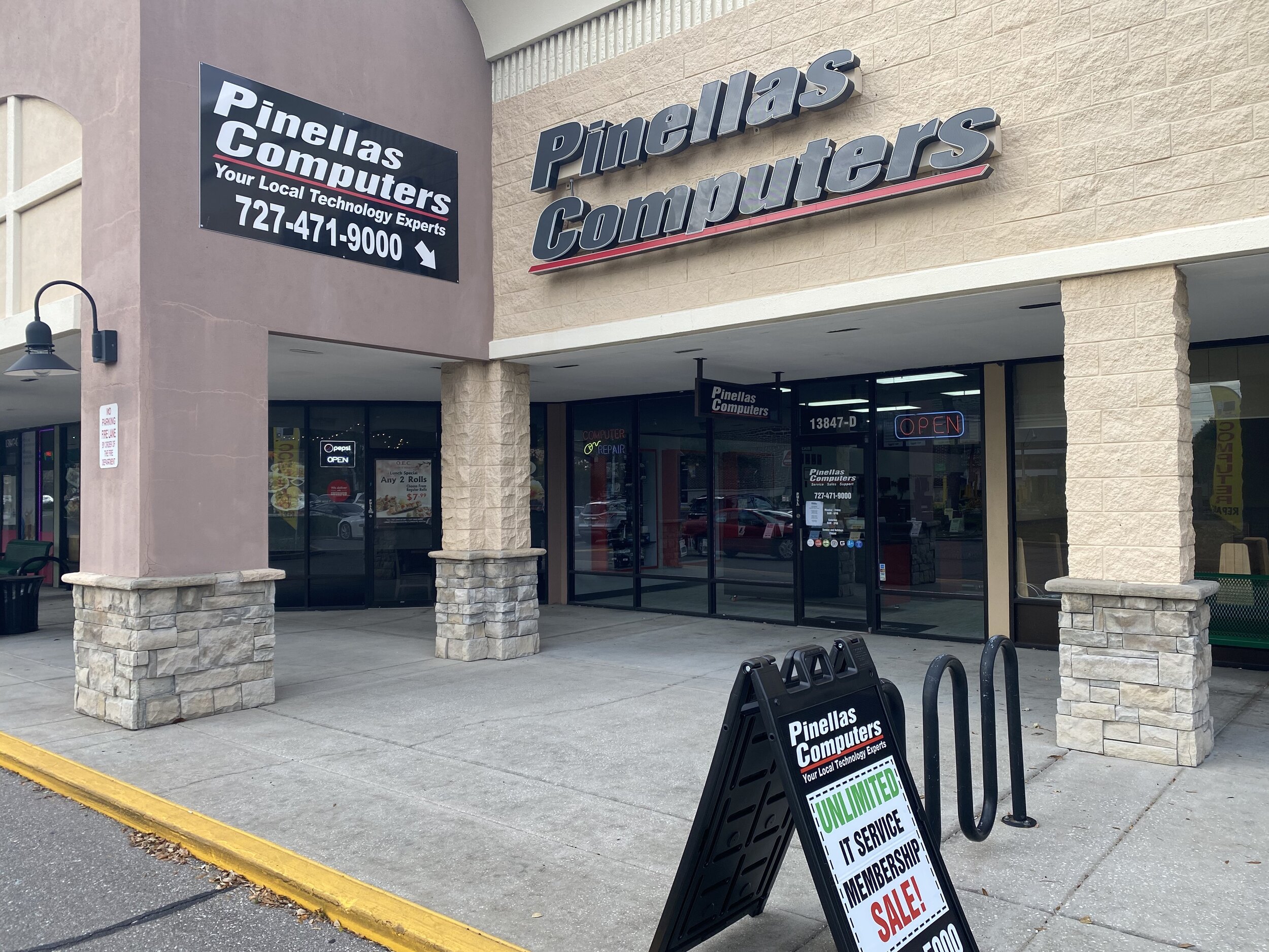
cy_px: 476
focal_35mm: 26
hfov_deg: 67.3
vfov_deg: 53.1
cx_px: 634
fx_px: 953
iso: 32
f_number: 1.8
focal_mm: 4.25
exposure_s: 1/595
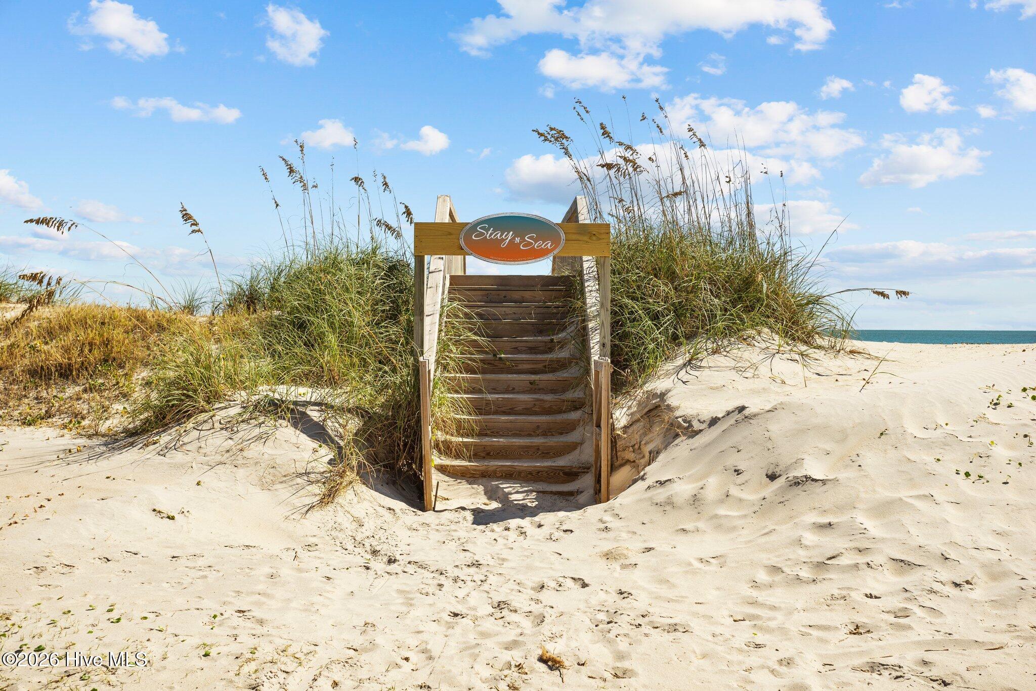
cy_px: 346
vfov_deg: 33.4
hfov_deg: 48.5
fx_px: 1151
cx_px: 518
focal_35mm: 40
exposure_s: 1/500
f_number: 8
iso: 125
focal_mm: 40
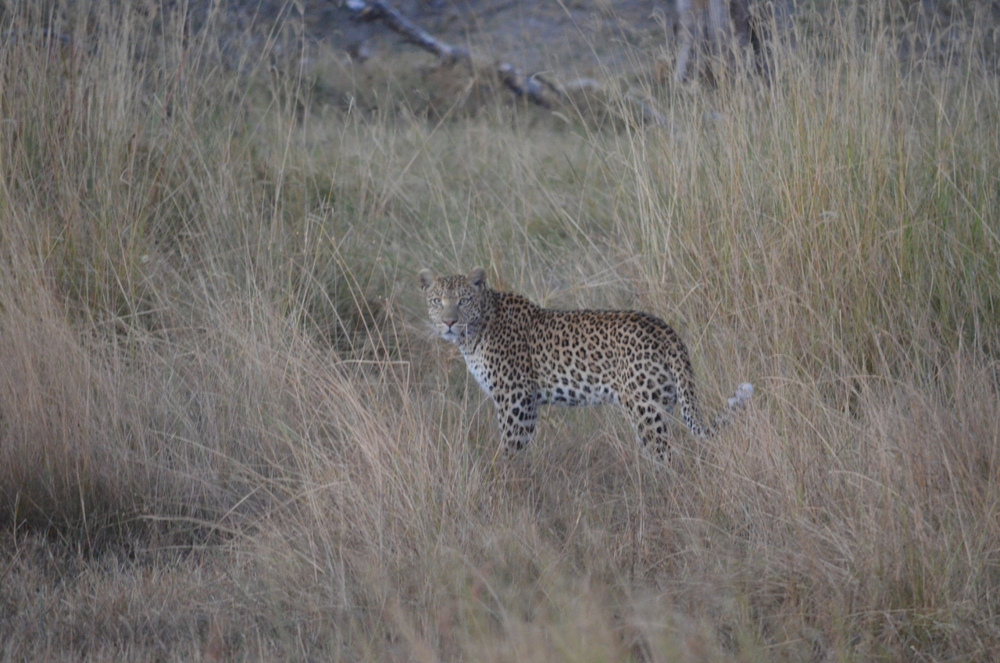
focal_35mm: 450
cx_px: 500
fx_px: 12475
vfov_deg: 3.0
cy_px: 332
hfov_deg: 4.6
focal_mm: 300
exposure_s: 1/50
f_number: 5.6
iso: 3200
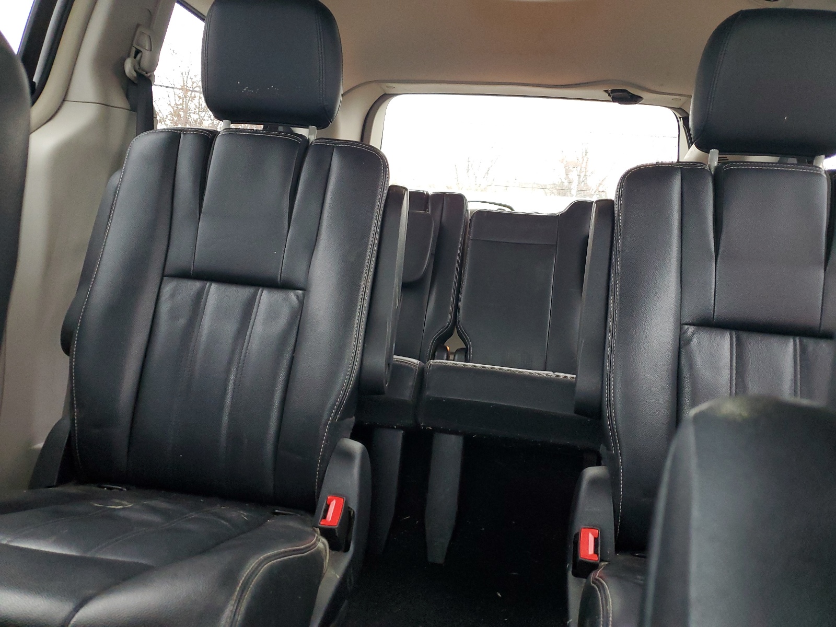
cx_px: 418
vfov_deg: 53.1
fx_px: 628
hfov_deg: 67.3
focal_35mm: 26
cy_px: 314
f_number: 1.5
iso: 251
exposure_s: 1/60.2
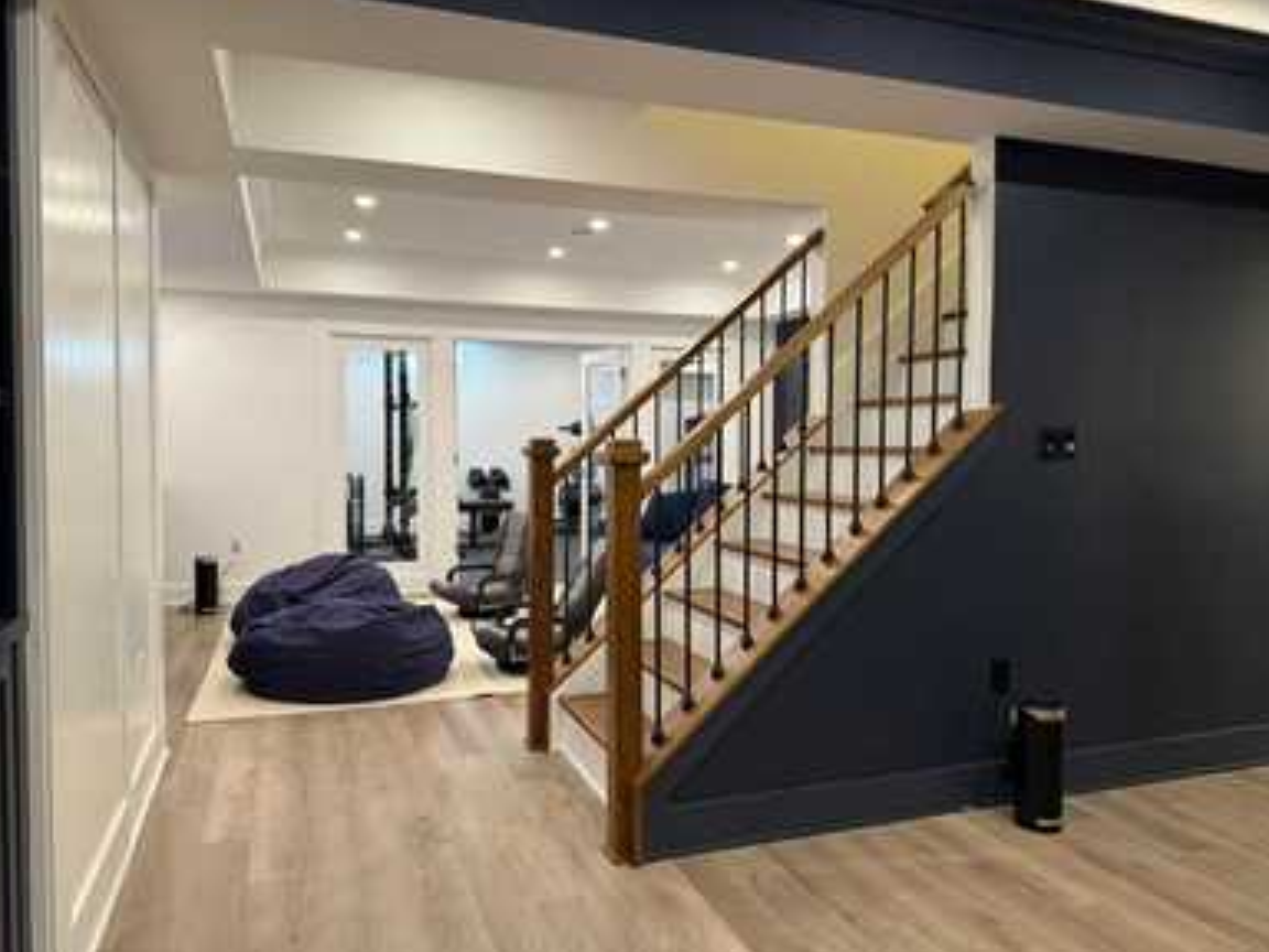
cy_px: 466
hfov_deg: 69.4
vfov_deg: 54.9
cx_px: 625
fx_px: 916
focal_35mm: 25
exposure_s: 1/60
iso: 125
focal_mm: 6.76
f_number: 1.78
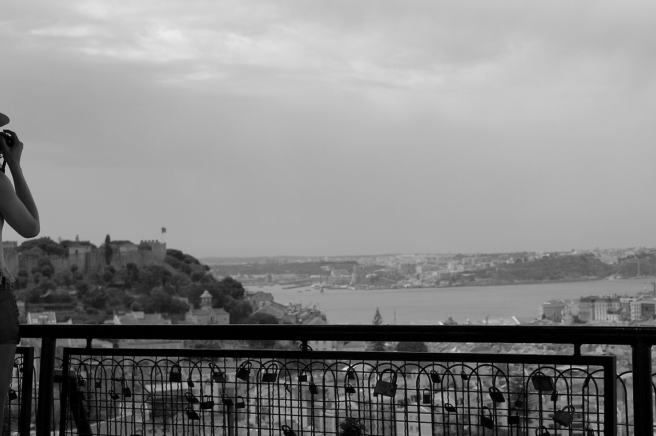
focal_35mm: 71
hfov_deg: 28.5
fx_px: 1293
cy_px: 219
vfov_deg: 19.2
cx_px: 336
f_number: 5.6
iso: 100
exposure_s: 1/800
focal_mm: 35
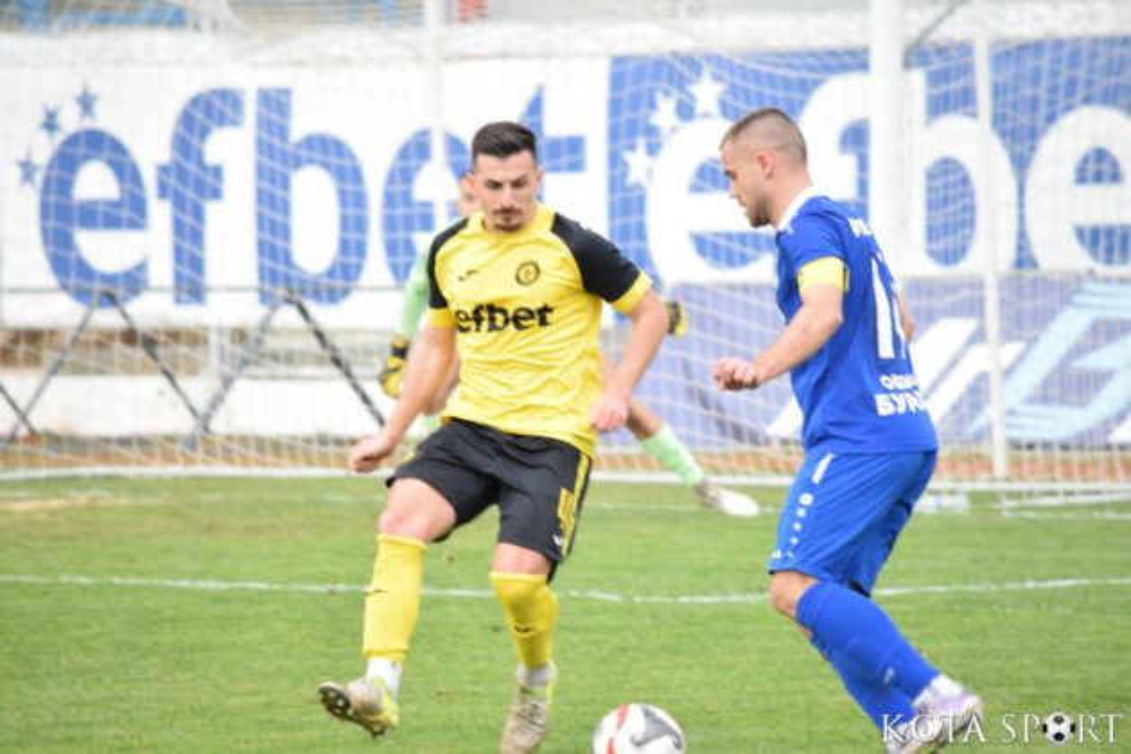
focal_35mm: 405
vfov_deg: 3.4
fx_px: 12723
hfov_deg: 5.1
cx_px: 566
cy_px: 377
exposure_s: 1/640
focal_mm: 270
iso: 1600
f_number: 5.6
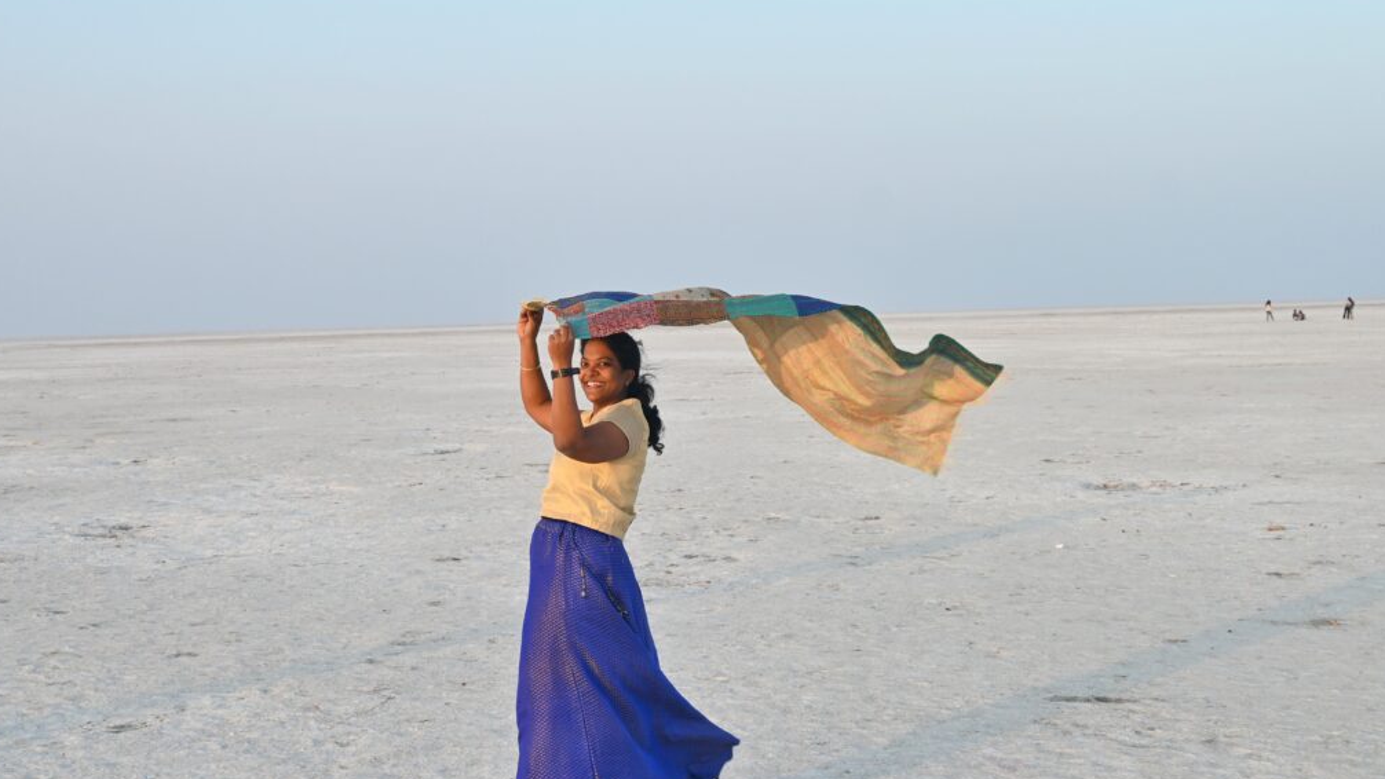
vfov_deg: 24.5
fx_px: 1792
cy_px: 320
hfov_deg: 42.3
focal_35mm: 49
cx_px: 687
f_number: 5.6
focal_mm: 30.5
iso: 160
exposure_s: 1/250
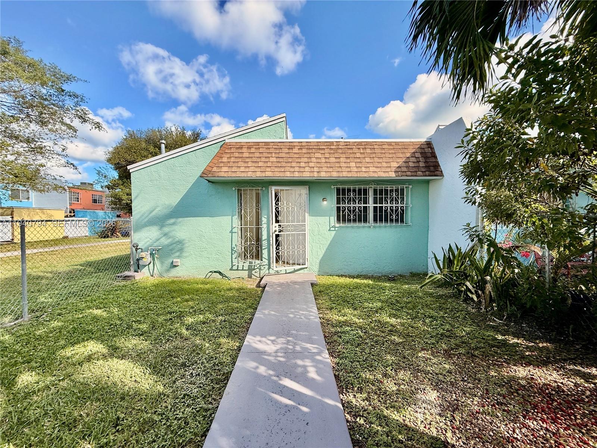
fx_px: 241
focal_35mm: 14
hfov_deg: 102.1
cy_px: 224
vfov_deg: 85.7
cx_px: 298
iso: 50
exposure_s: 1/1189
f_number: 2.2
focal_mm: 2.22
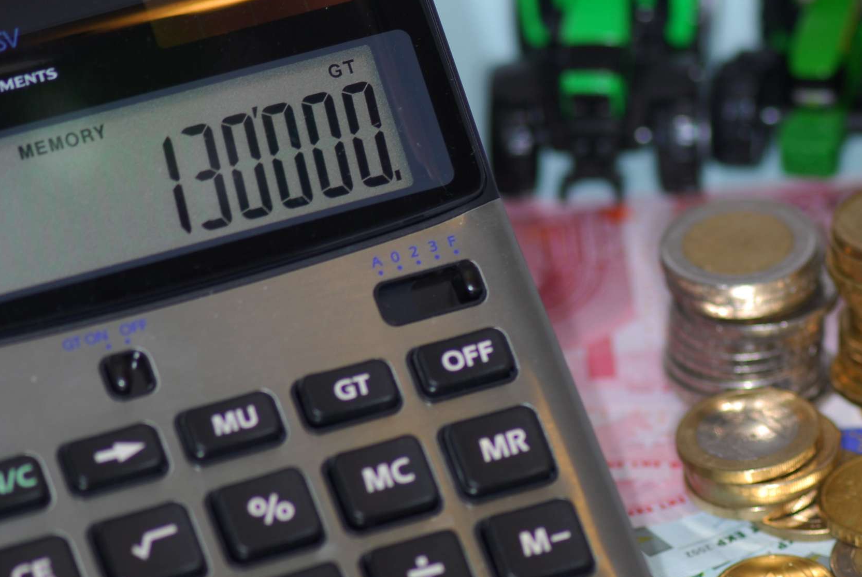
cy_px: 284
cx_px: 725
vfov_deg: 4.9
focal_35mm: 284
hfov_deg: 7.2
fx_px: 6806
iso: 100
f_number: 4
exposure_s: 1/60
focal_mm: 105
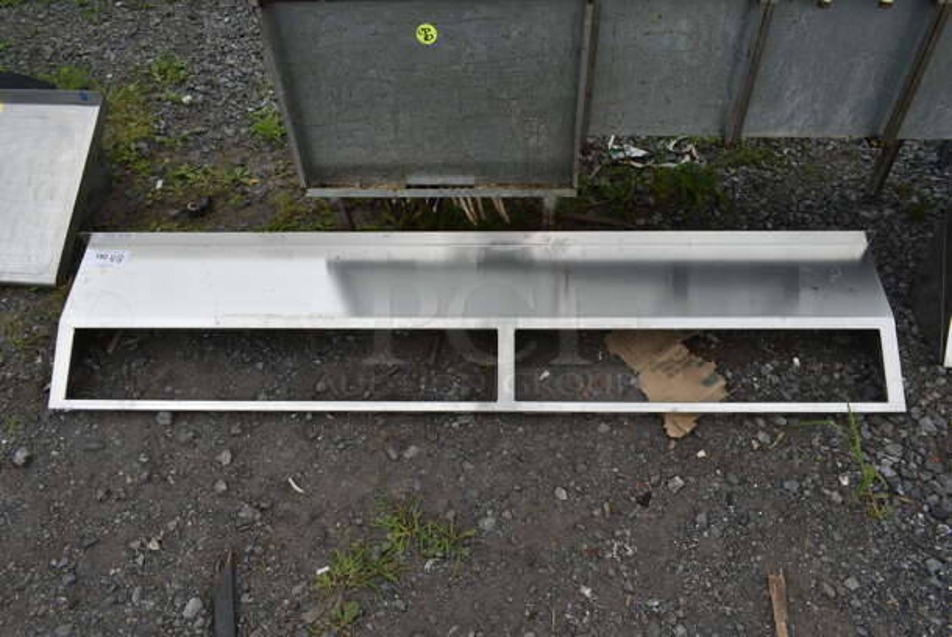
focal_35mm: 27
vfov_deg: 48.0
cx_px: 476
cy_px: 318
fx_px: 715
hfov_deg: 67.3
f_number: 9
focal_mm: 18
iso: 100
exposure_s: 1/320
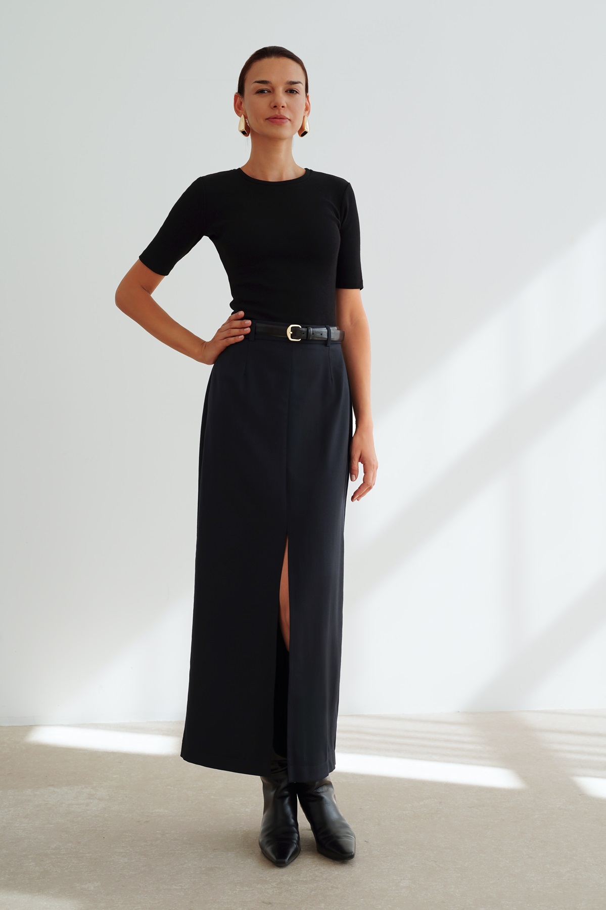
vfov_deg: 41.9
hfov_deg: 28.6
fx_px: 1187
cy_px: 455
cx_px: 303
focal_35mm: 47
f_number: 6.3
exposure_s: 1/125
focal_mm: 47
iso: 125
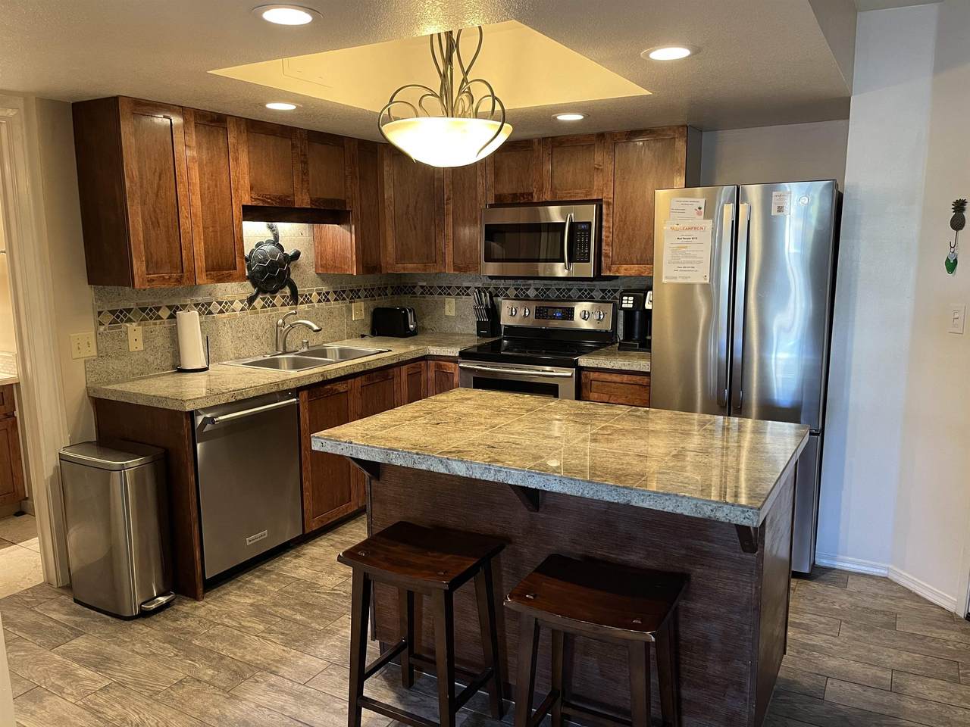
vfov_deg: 53.1
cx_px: 485
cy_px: 364
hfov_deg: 67.3
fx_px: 729
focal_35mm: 26
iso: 250
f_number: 1.6
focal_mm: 5.1
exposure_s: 1/60
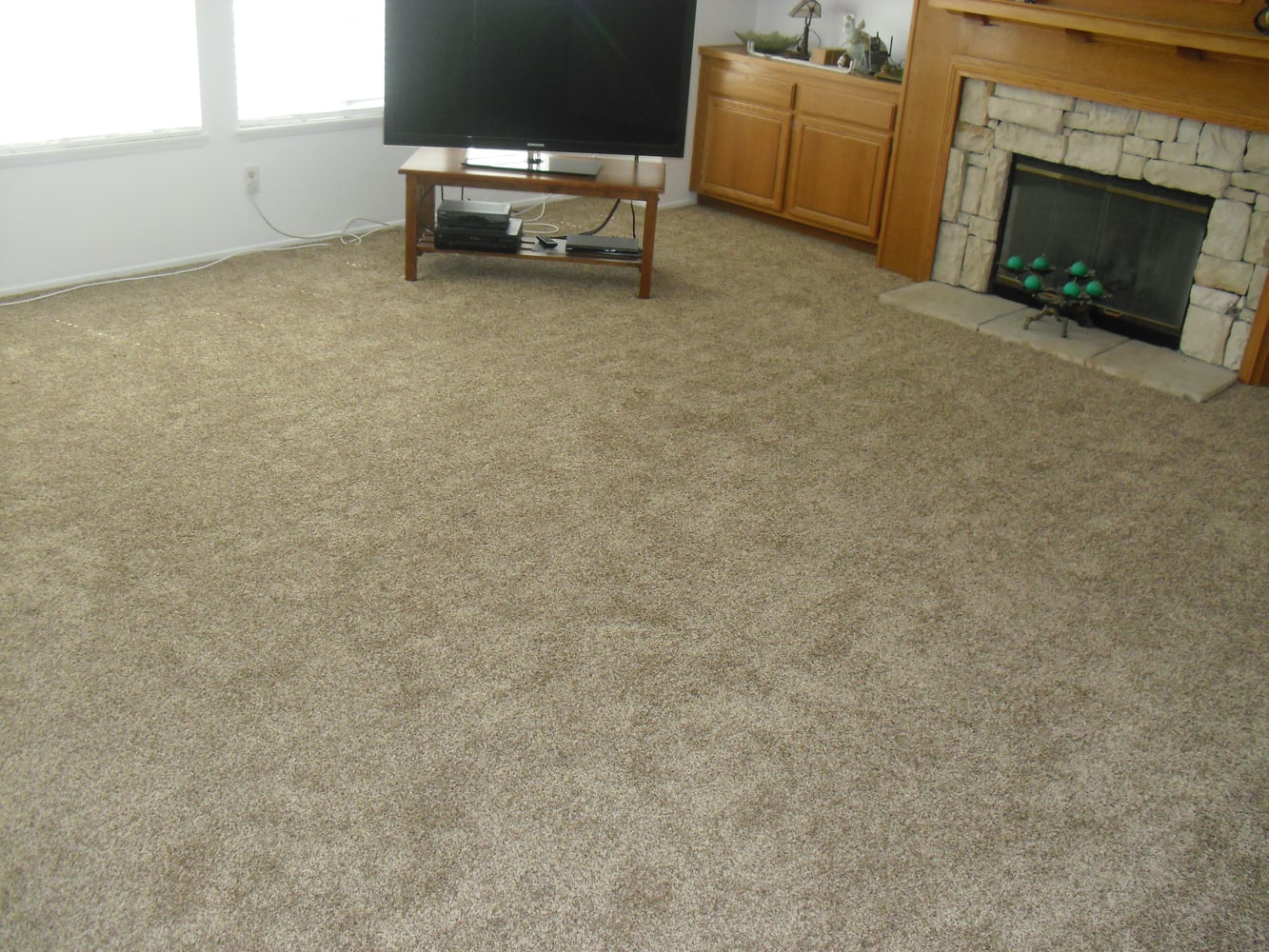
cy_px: 476
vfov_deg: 39.7
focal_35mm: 36
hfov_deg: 51.4
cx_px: 634
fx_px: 1320
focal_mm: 6.3
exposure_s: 1/125
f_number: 3.1
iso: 200
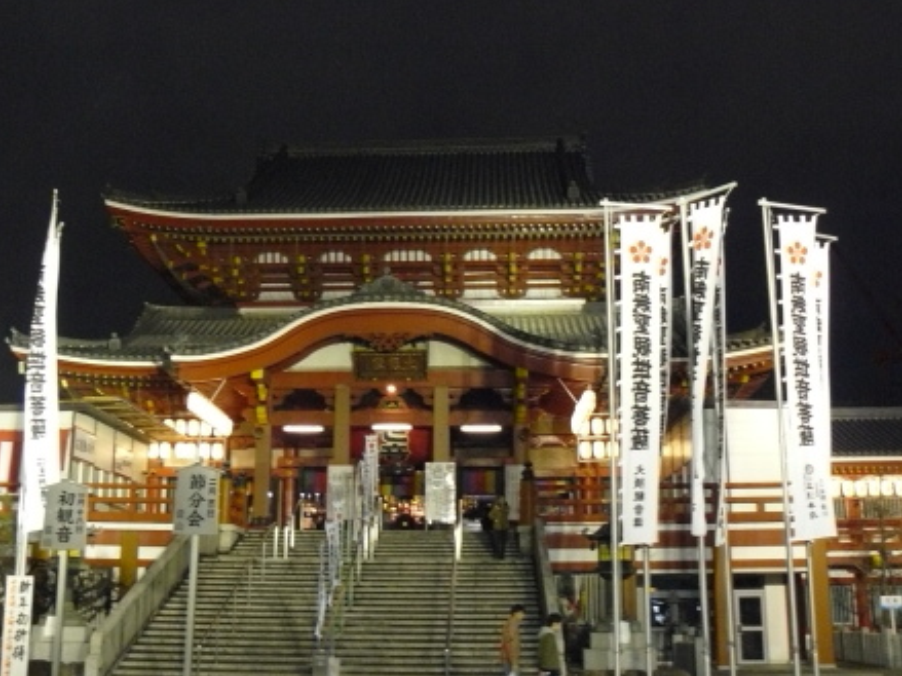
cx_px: 399
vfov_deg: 35.1
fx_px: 1068
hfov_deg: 45.7
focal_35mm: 41
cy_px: 309
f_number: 2.8
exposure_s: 1/13
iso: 400
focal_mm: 6
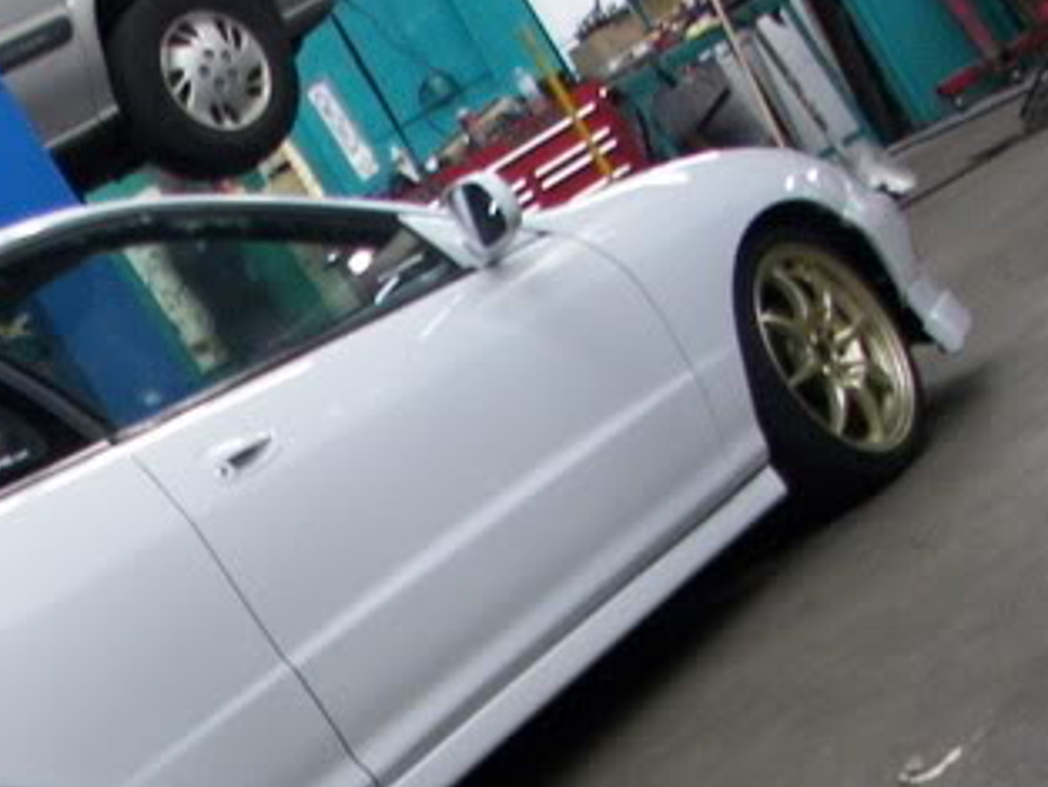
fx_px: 2786
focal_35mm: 92
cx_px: 54
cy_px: 750
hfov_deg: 20.7
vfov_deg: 15.8
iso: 125
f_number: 2.8
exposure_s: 1/10
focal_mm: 6
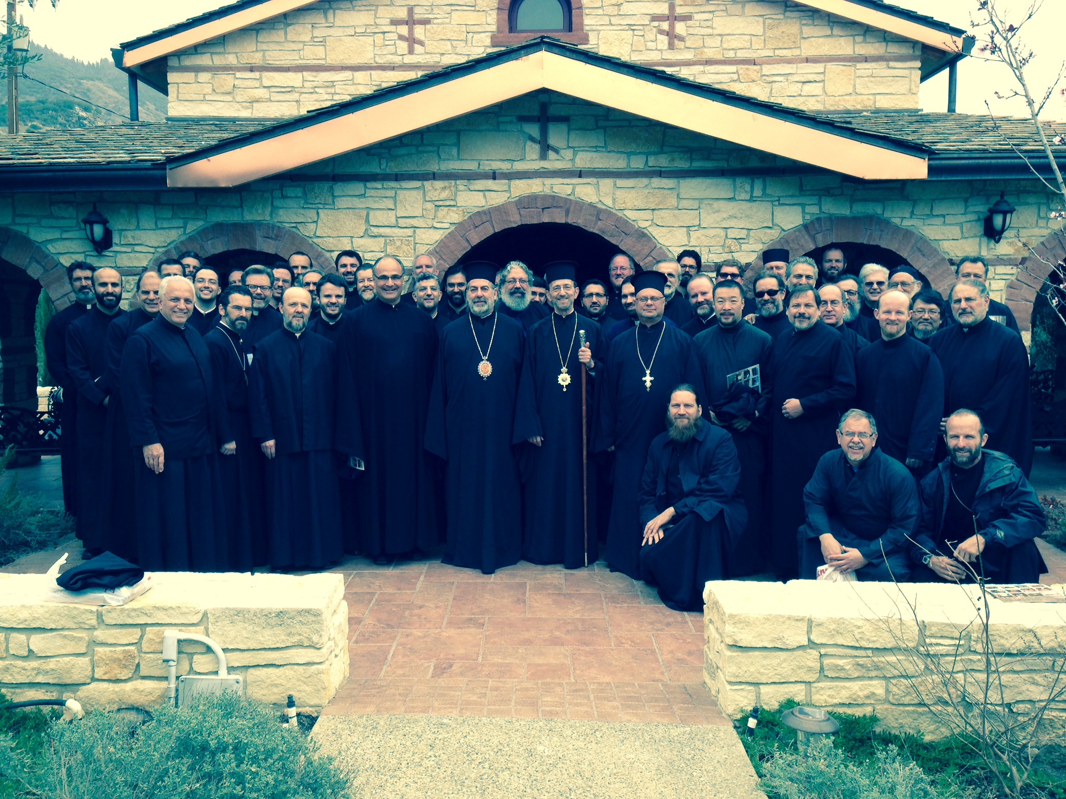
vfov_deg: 42.9
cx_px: 533
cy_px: 400
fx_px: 1016
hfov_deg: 55.4
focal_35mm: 33
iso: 50
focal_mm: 4.12
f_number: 2.4
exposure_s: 1/420
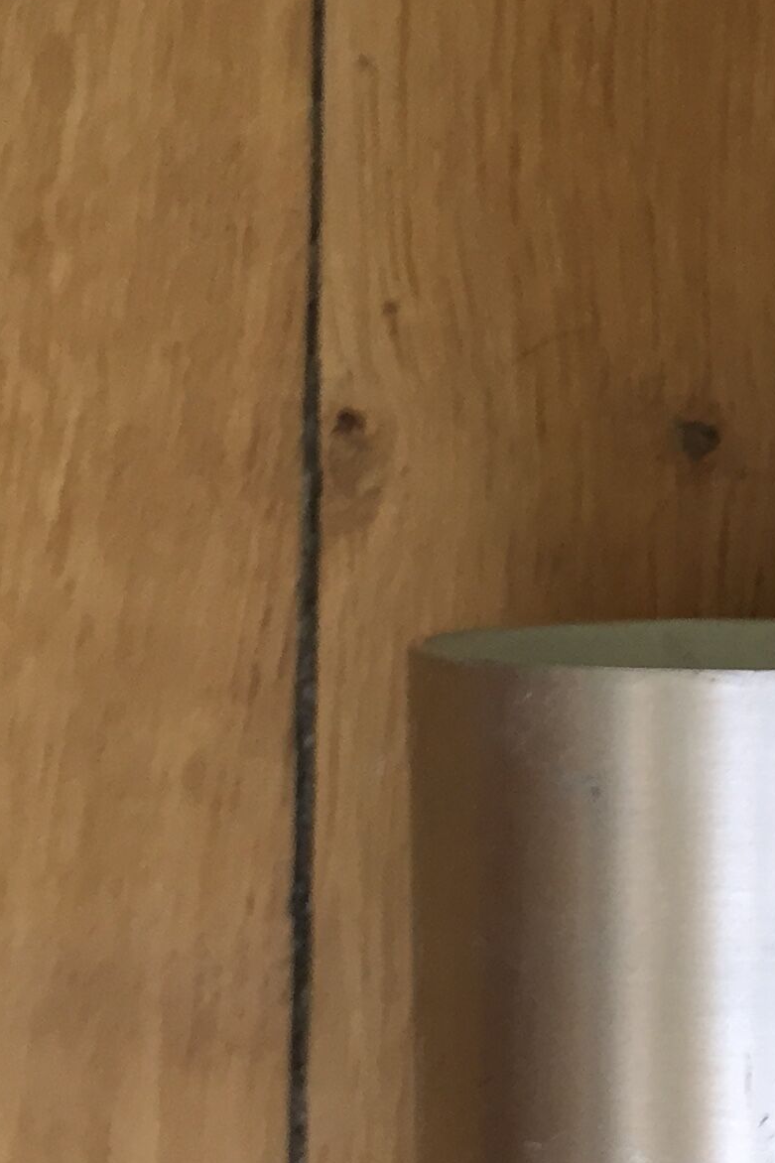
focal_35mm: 84
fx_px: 2713
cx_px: 1098
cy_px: 769
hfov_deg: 15.2
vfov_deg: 24.1
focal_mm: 4.15
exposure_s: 1/33
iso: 80
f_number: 2.2
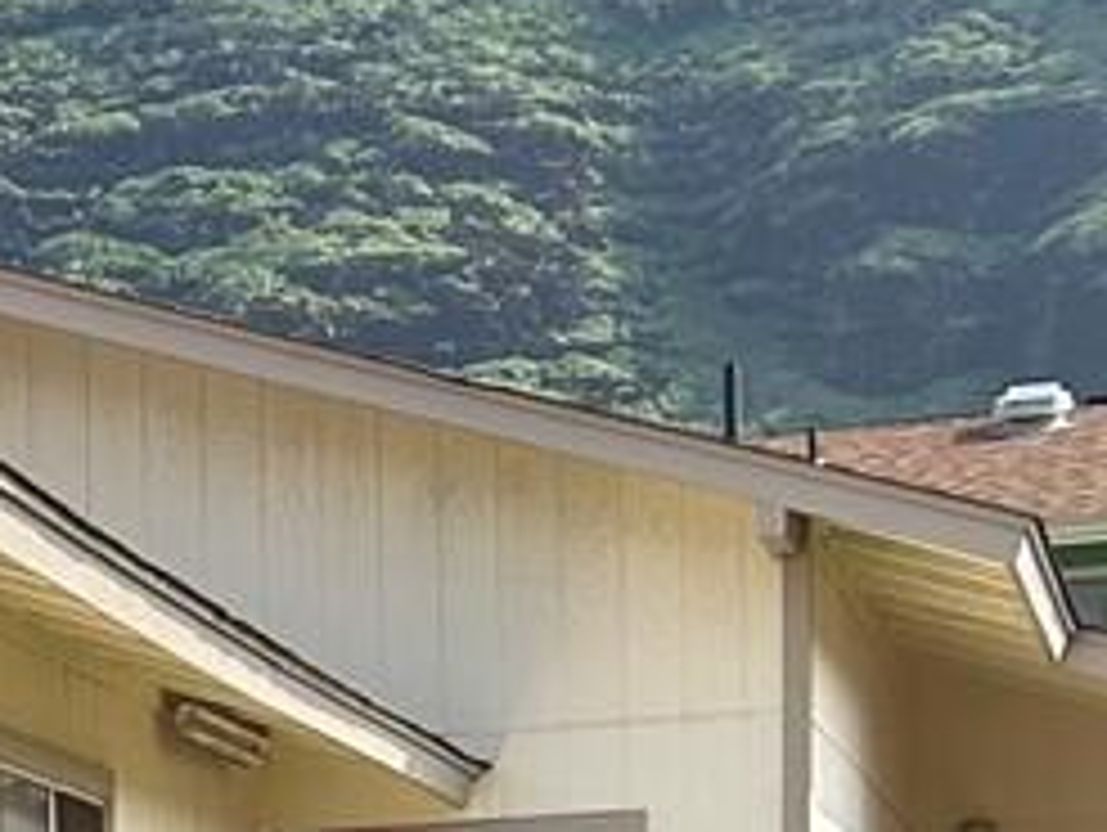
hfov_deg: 11.2
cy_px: 1704
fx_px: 5410
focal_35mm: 169
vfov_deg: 8.3
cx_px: -616
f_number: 1.5
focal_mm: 5.7
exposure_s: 1/2513
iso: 50
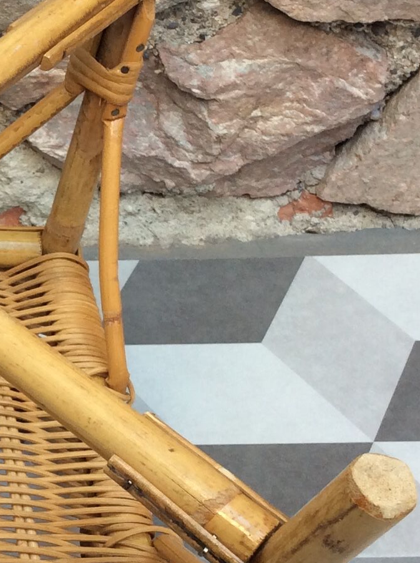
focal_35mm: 92
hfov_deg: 15.1
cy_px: 288
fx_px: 1493
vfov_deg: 21.3
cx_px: -159
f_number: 2.4
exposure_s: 1/50
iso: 32
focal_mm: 3.3
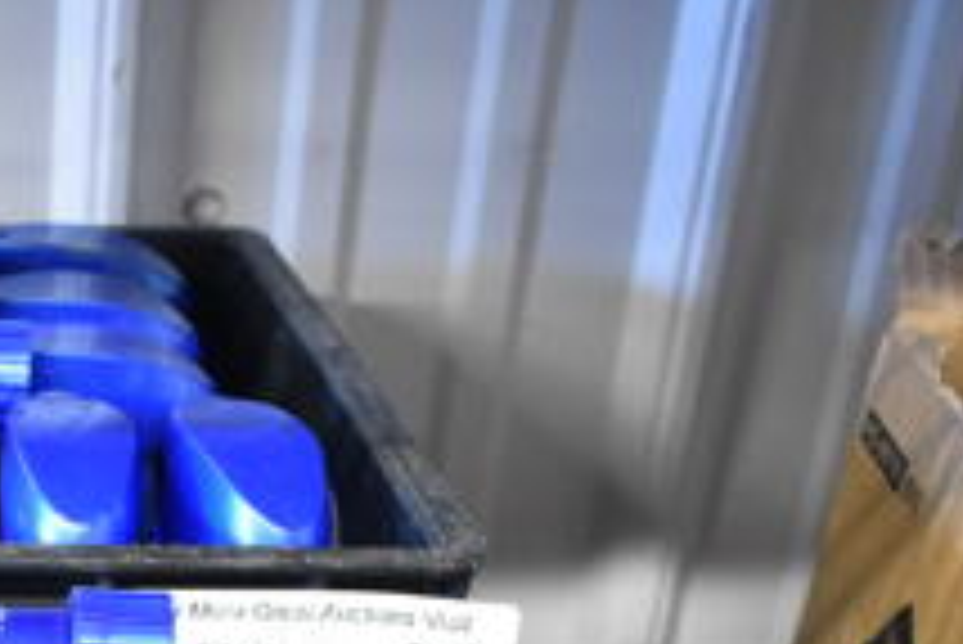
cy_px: 905
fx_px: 2061
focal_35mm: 77
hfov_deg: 24.2
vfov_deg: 16.5
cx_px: -158
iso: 1250
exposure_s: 1/30
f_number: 3.5
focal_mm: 18
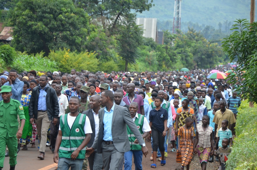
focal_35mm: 158
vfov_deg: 8.7
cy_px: 85
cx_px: 128
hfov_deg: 13.1
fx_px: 1122
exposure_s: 1/160
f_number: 6.3
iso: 200
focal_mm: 105
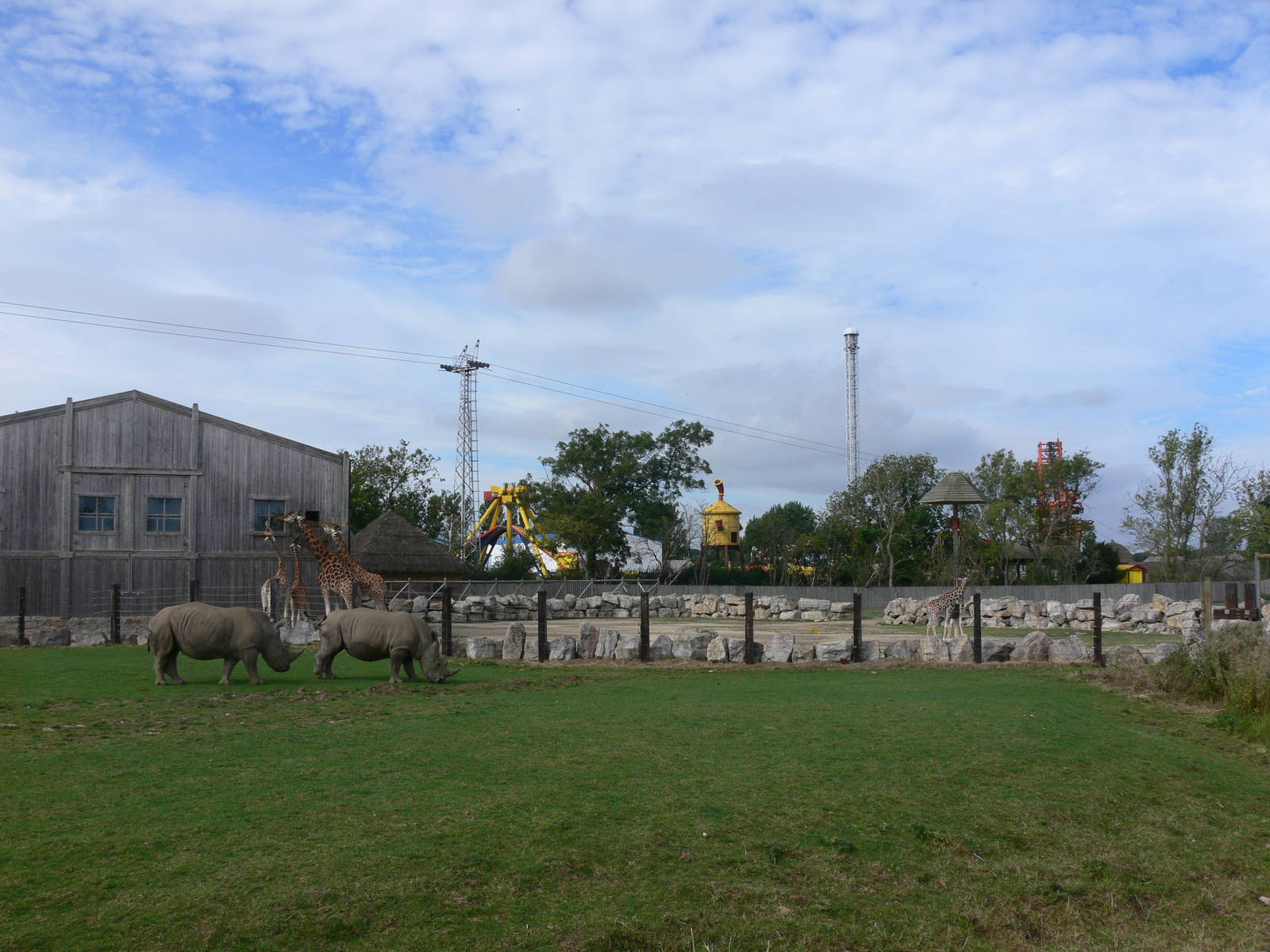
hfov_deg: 52.6
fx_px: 1284
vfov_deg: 40.7
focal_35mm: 35
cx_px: 635
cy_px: 476
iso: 80
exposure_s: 1/400
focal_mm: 7.4
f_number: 5.6
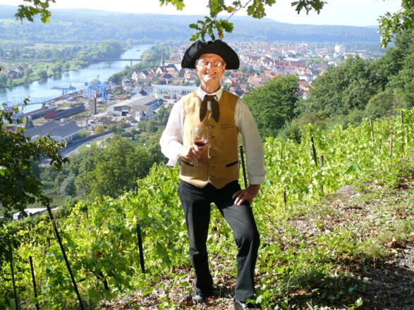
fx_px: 514
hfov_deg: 43.9
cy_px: 155
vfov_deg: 33.6
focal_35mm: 43
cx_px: 207
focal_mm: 9.1
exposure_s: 1/1000
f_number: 2.8
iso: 200
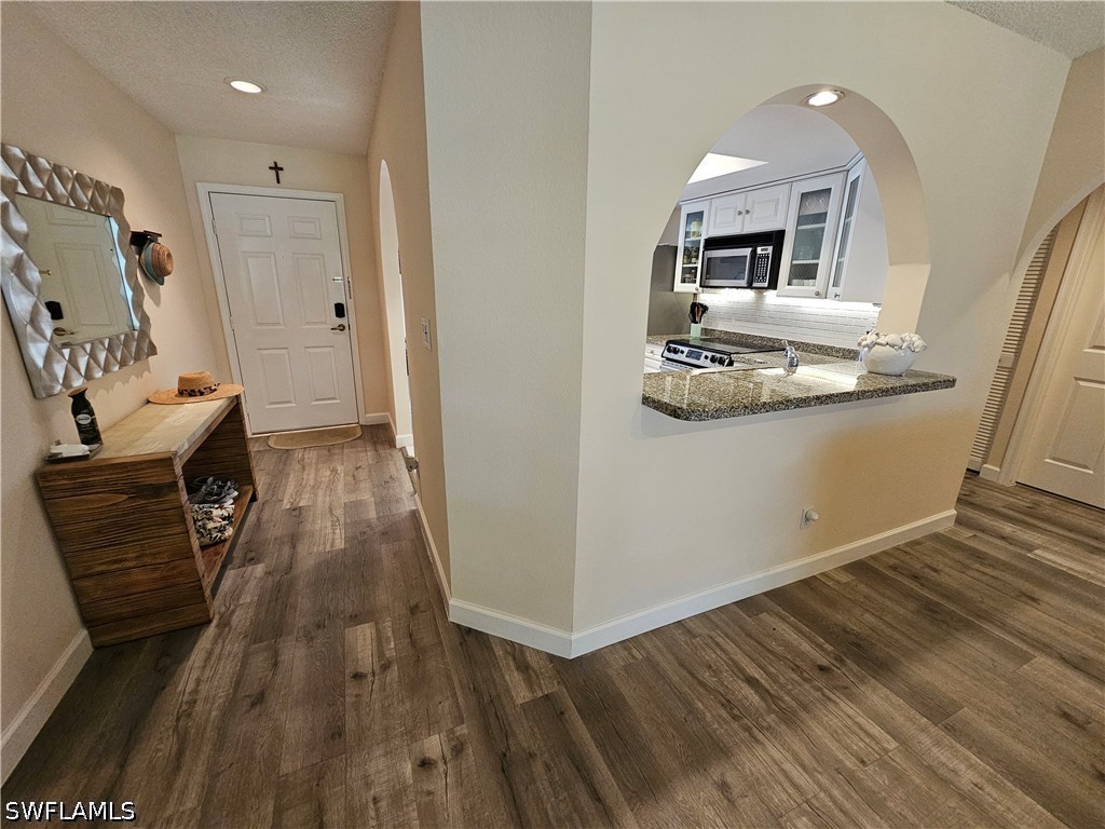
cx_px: 552
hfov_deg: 106.2
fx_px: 415
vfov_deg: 89.9
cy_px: 414
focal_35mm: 13
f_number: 2.2
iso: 320
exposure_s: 1/60
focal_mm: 2.2
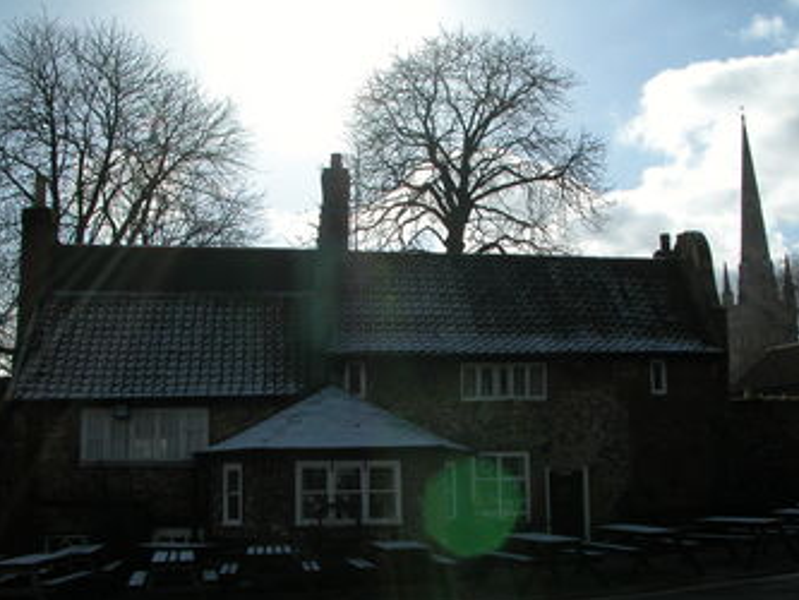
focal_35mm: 42
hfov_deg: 44.8
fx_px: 970
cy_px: 338
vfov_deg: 34.3
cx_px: 417
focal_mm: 8.9
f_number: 8
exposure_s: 1/557
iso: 100
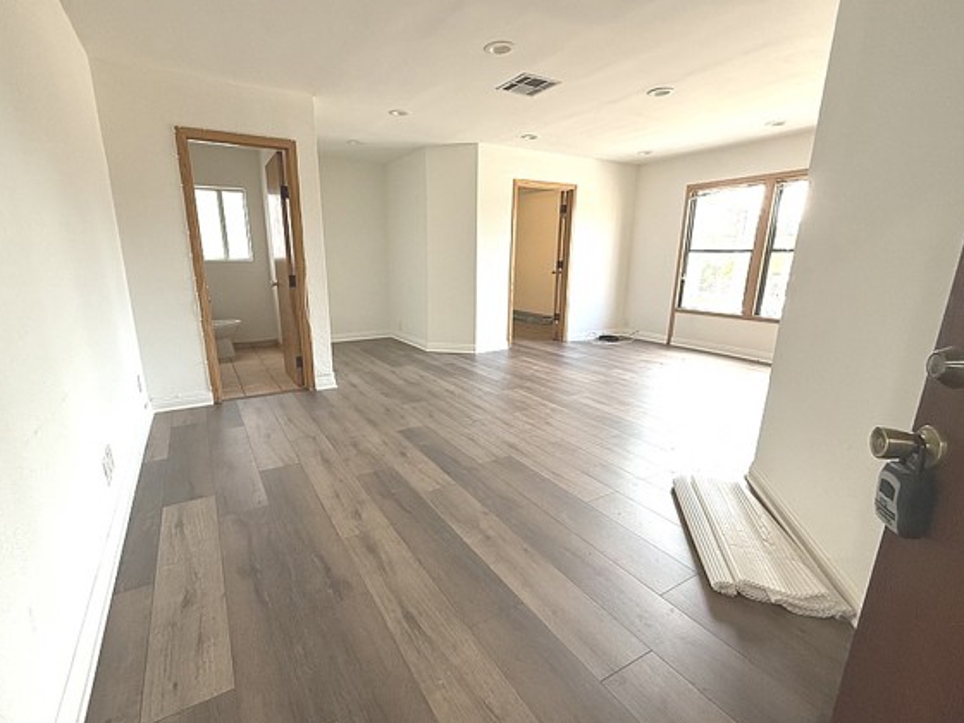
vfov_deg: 78.1
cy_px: 372
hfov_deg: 94.4
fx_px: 446
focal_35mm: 16
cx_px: 456
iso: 250
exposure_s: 1/120
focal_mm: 2.22
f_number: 2.2
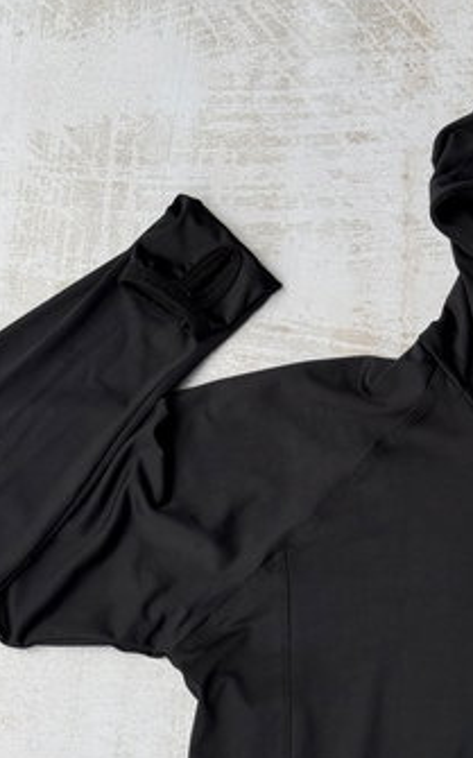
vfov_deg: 25.5
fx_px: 1673
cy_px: 449
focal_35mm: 81
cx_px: 335
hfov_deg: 16.0
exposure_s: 1/652
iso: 64
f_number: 1.78
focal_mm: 6.76
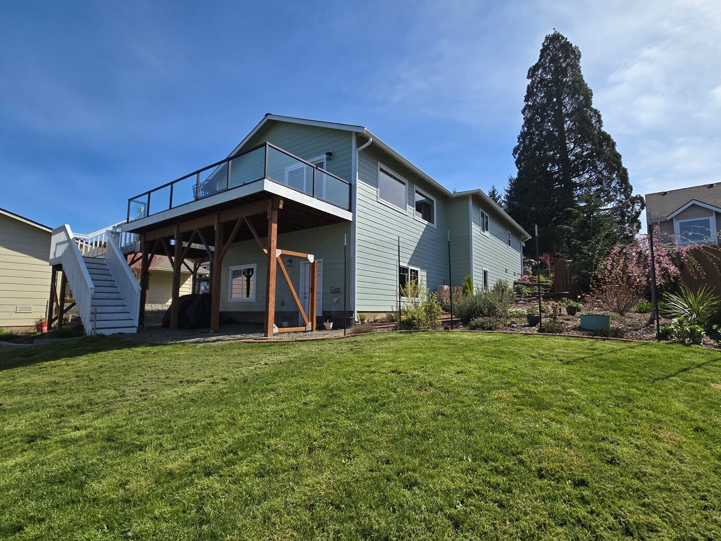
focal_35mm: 15
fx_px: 312
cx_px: 399
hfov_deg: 97.8
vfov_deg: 81.7
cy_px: 279
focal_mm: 2.2
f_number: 2.2
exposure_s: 1/2628
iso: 50
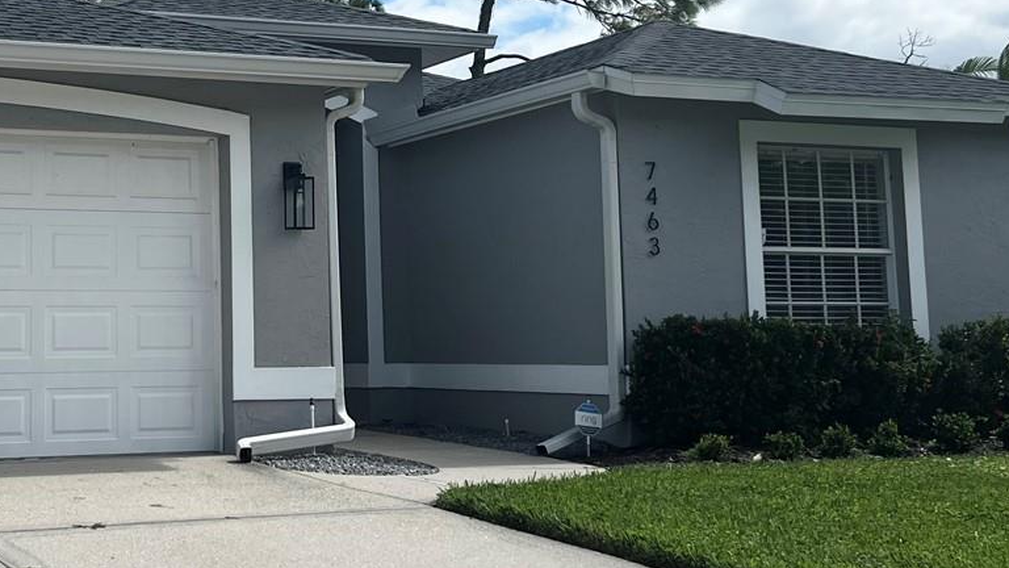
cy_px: 151
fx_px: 1579
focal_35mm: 59
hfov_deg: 34.1
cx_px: 162
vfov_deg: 20.2
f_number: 1.5
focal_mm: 5.7
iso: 50
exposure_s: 1/8696
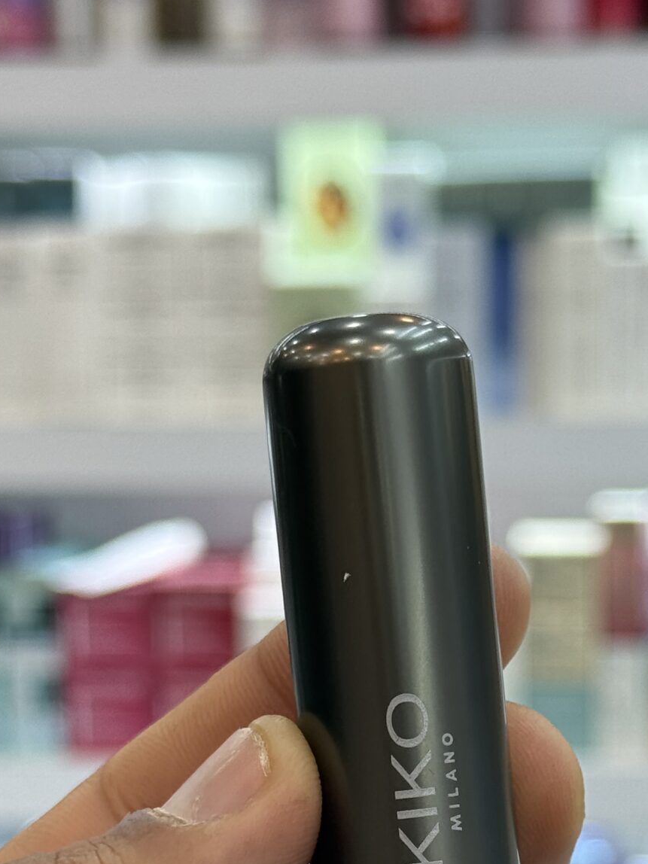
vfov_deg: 18.1
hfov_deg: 13.8
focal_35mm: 107
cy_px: 795
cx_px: 401
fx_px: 2671
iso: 100
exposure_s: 1/249
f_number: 1.78
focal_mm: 6.76
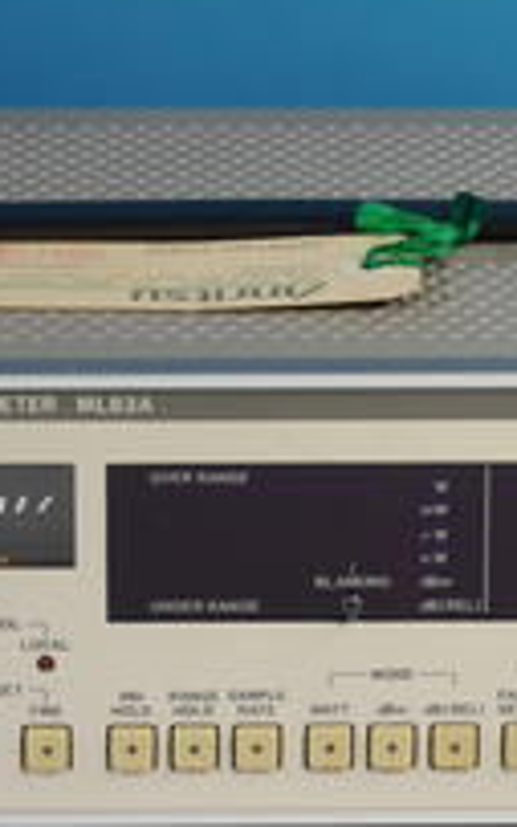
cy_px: 489
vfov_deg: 7.3
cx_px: 269
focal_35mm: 288
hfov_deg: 4.6
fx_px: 6488
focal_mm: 69
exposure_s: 1/4
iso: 200
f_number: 8
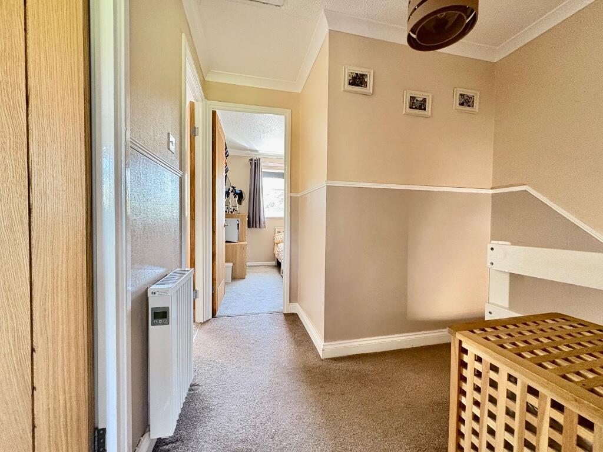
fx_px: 244
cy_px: 226
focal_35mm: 14
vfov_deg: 85.7
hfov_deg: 102.1
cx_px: 302
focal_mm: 2.22
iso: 1000
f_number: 2.2
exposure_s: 1/56
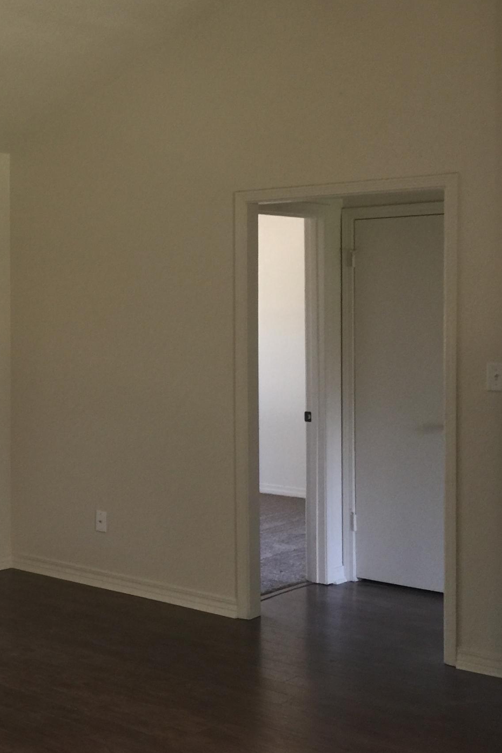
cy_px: 324
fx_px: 1108
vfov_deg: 37.4
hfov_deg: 23.3
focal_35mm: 53
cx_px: -100
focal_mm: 4.15
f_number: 2.2
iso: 40
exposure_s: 1/30
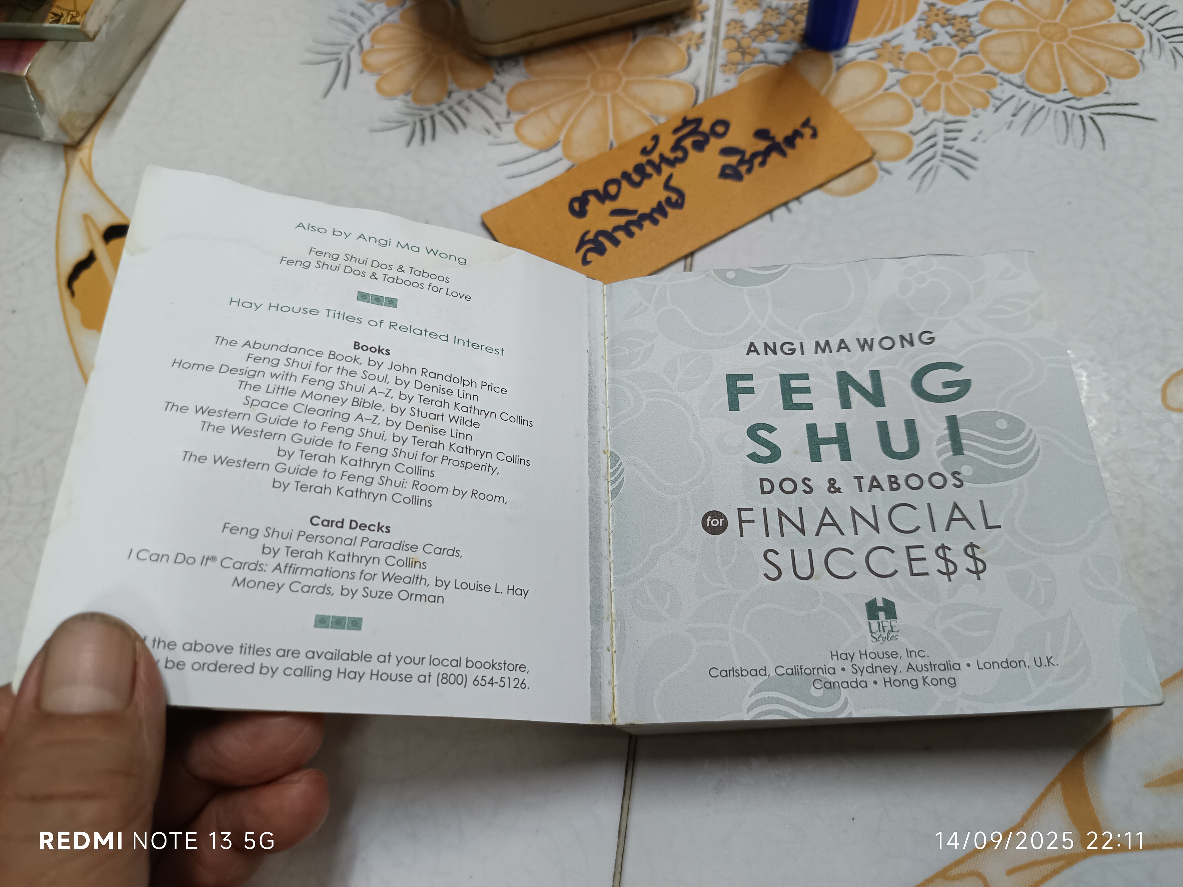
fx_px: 820
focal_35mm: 24
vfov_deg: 56.8
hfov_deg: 71.6
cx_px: 592
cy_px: 444
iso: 851
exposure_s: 1/33.3
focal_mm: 5.31
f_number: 1.7
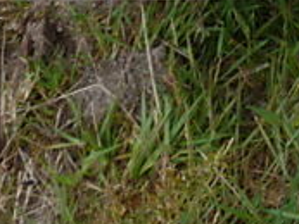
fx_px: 1080
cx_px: 403
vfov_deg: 11.0
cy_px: -200
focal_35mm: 125
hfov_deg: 15.0
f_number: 4
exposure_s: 1/125
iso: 80
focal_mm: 4.4
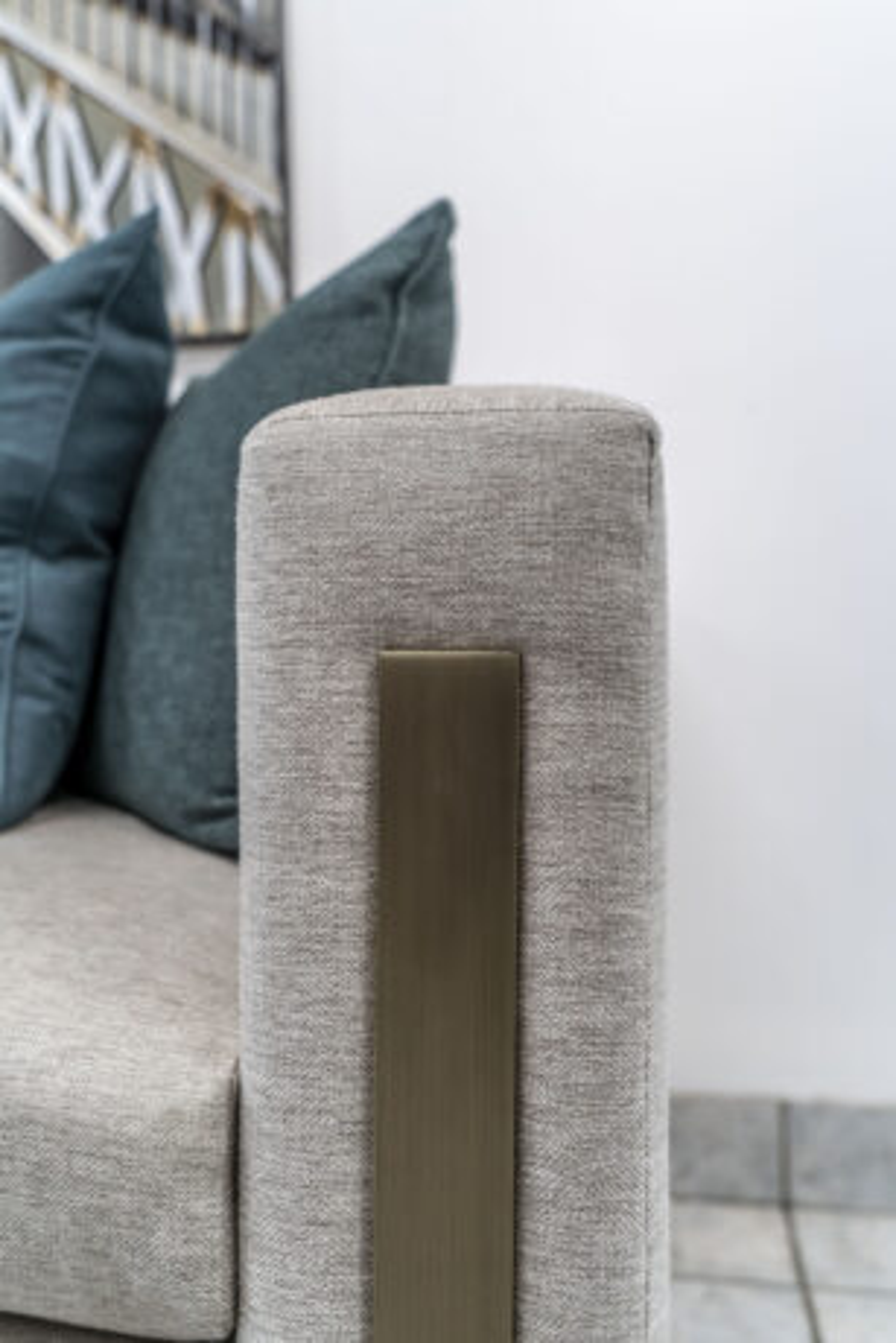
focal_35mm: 31
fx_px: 1156
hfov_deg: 42.4
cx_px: 448
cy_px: 672
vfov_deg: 60.3
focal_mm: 31
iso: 800
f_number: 4
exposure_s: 1/125
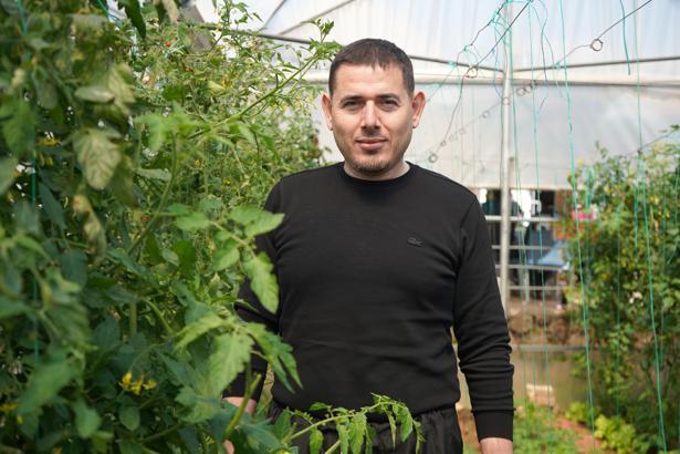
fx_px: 869
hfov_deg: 42.7
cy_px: 227
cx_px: 340
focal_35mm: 46
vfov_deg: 29.2
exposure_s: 1/320
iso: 100
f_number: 4.5
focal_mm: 46
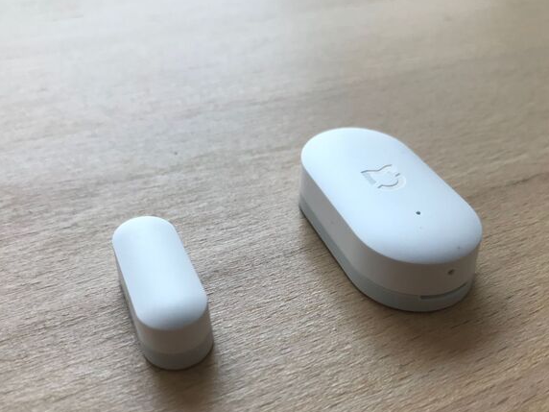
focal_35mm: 36
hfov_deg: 51.2
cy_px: 245
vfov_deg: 39.5
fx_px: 571
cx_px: 306
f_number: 1.8
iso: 40
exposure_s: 1/100
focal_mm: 3.99
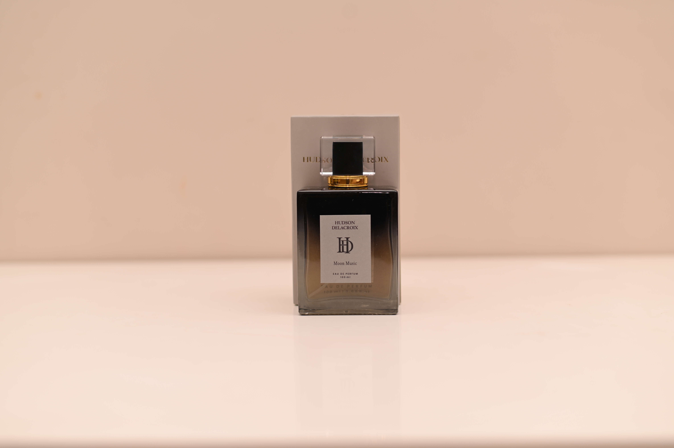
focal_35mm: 50
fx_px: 935
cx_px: 337
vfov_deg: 27.0
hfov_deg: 39.6
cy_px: 224
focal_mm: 50
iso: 100
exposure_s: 1/200
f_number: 2.8
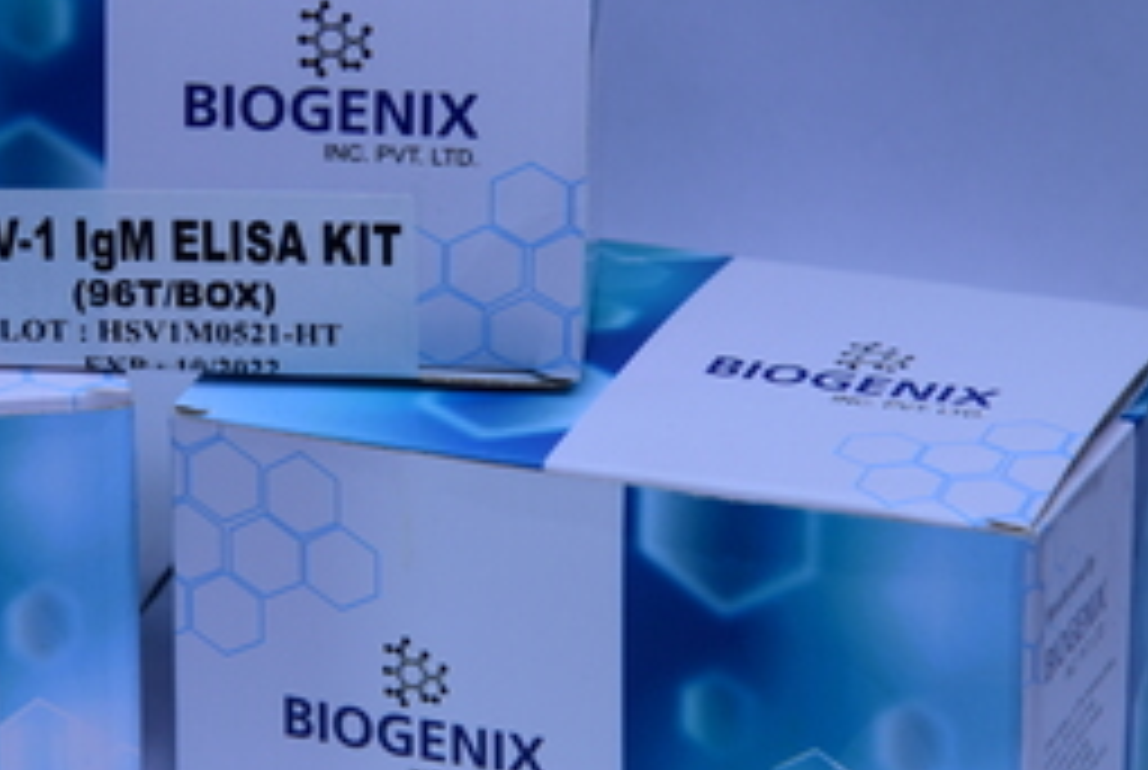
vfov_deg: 5.9
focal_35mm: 235
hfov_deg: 8.7
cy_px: 257
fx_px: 7507
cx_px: 158
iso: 320
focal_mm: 120
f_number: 5.6
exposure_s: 1/160
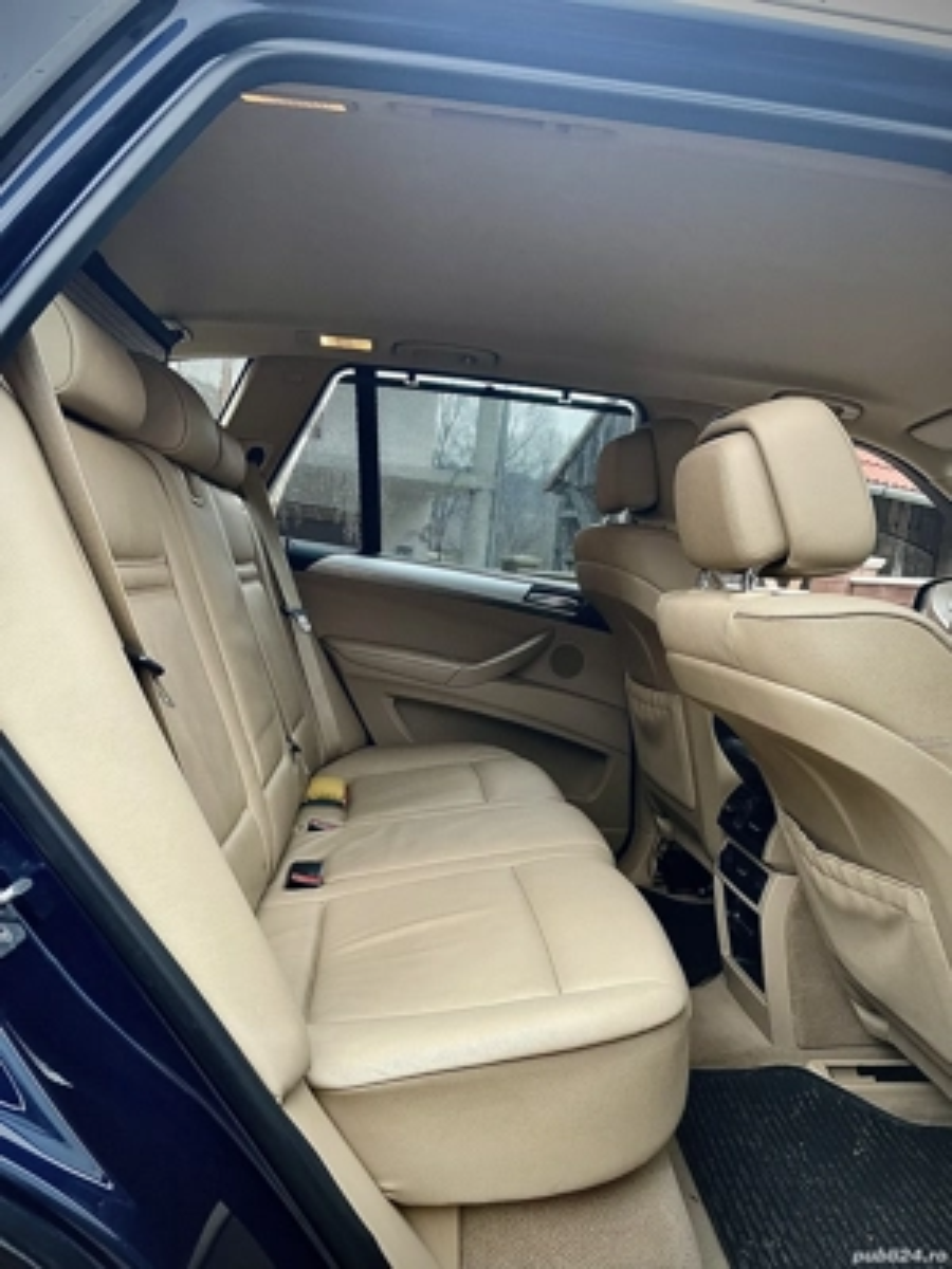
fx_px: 953
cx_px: 476
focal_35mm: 26
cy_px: 634
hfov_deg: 53.1
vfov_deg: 67.3
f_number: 1.6
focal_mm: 4.2
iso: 200
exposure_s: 1/60
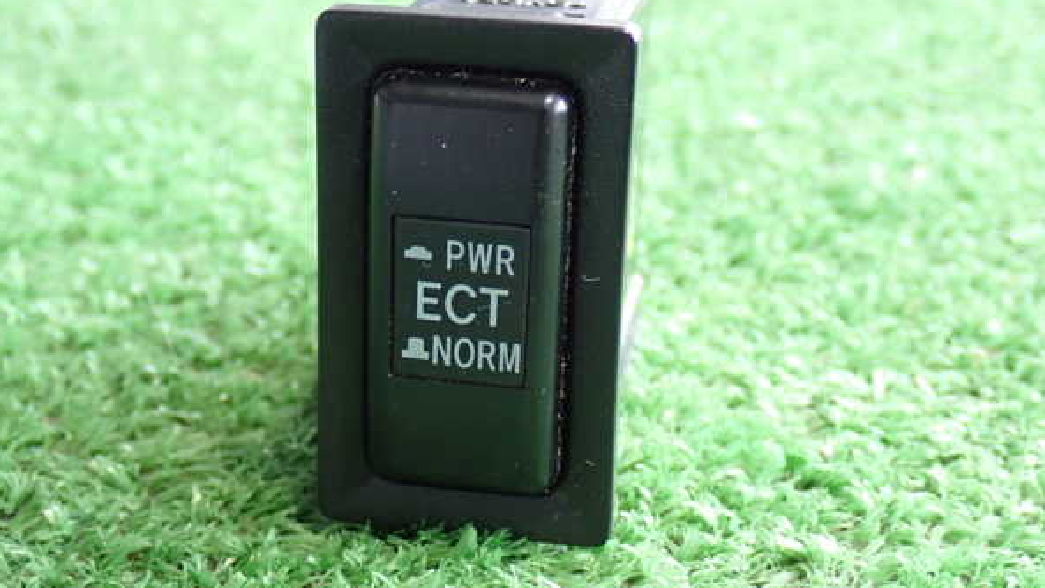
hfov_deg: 32.8
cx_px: 522
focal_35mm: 64
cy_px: 305
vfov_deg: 18.8
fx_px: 1773
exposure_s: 1/60
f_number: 3.5
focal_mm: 10.35
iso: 800
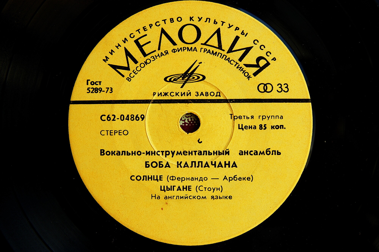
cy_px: 126
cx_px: 190
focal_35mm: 52
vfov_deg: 25.7
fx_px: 552
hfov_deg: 37.9
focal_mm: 35
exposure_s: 1/125
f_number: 5.6
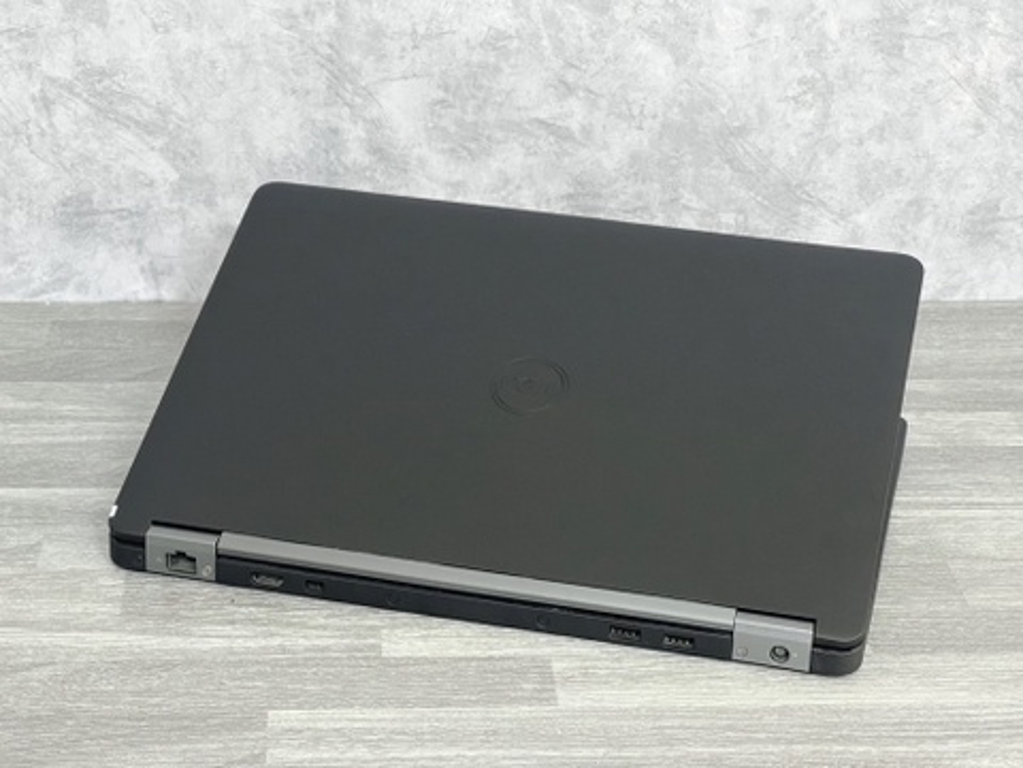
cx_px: 512
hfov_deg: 25.3
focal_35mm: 77
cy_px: 384
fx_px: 2276
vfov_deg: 19.1
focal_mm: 9
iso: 800
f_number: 2.8
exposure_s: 1/52
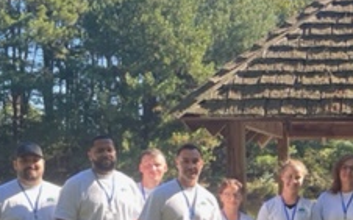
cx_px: 355
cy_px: 211
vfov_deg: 16.4
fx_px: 750
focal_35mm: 78
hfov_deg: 25.2
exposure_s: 1/378
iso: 32
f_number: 1.6
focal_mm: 5.1
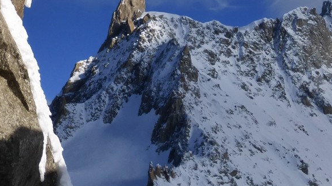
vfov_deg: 15.1
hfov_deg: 28.4
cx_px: 73
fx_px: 642
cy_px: -108
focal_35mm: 73
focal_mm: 4.3
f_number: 4
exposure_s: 1/1300
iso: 100
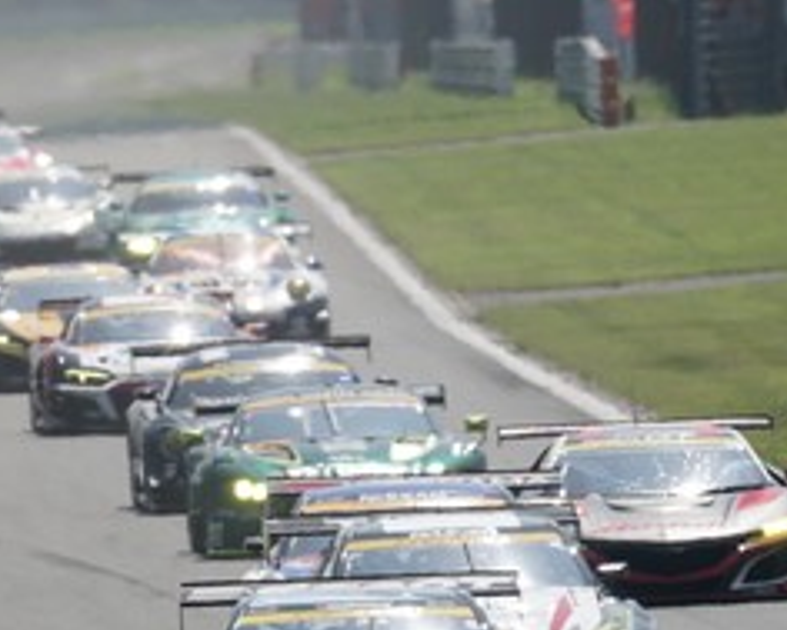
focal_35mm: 1502
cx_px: -143
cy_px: 237
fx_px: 34999
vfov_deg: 1.0
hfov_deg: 1.3
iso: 200
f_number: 8
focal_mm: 524
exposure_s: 1/800
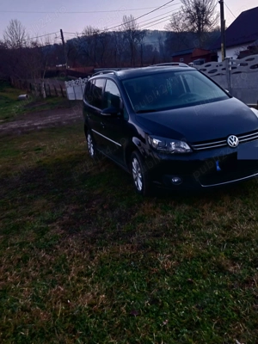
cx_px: 129
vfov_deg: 65.3
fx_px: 268
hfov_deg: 51.4
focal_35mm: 27
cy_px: 172
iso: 160
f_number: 1.8
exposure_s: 1/33
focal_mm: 4
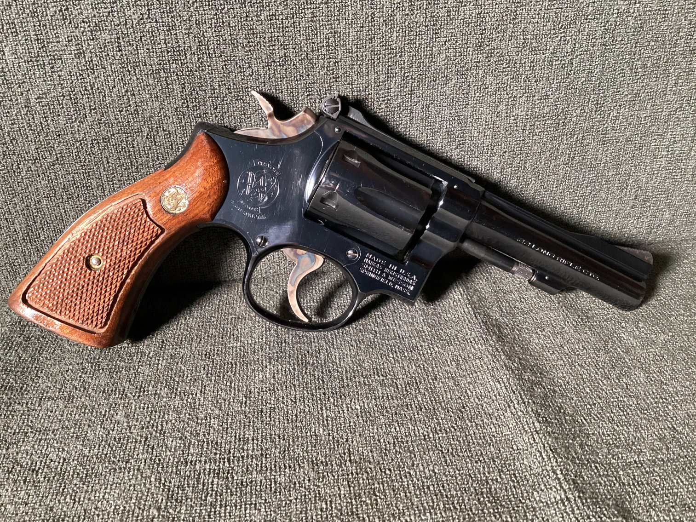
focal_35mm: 31
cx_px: 348
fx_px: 623
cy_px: 261
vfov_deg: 45.4
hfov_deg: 58.3
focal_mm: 3.3
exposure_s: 1/30
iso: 320
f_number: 2.4
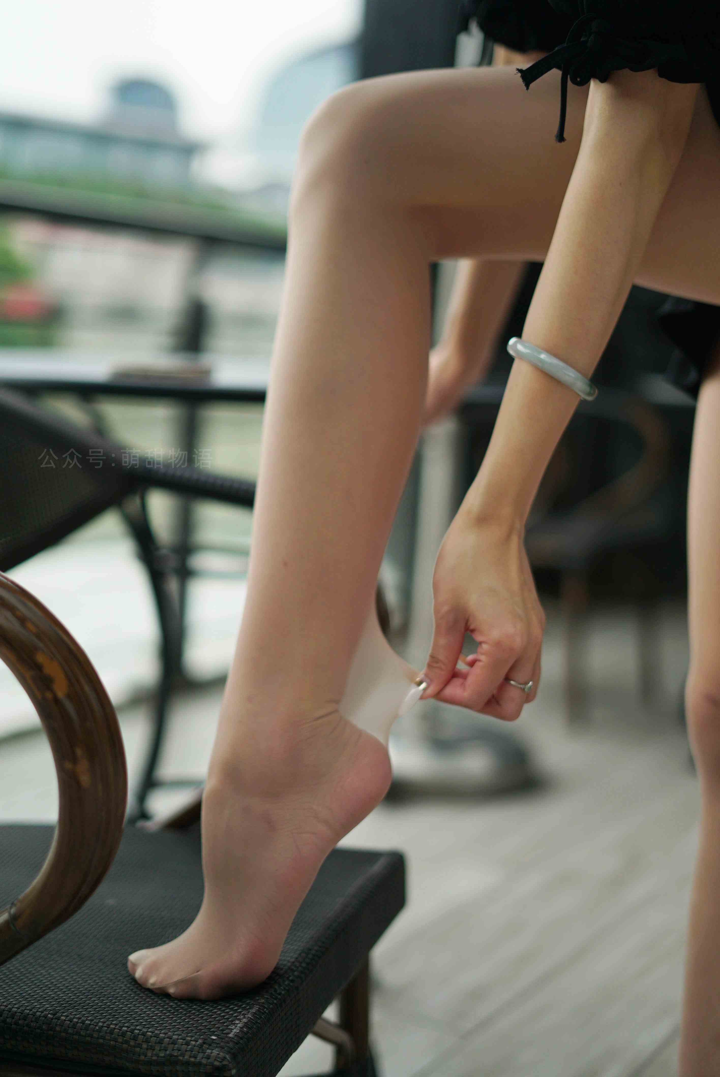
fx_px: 1498
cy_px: 538
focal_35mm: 50
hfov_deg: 27.0
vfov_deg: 39.6
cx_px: 360
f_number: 1.8
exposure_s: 1/1600
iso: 250
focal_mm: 50
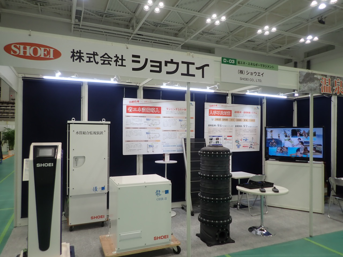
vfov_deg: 54.9
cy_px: 128
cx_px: 172
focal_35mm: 25
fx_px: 248
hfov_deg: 69.4
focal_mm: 4.5
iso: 100
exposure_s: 1/80
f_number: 2
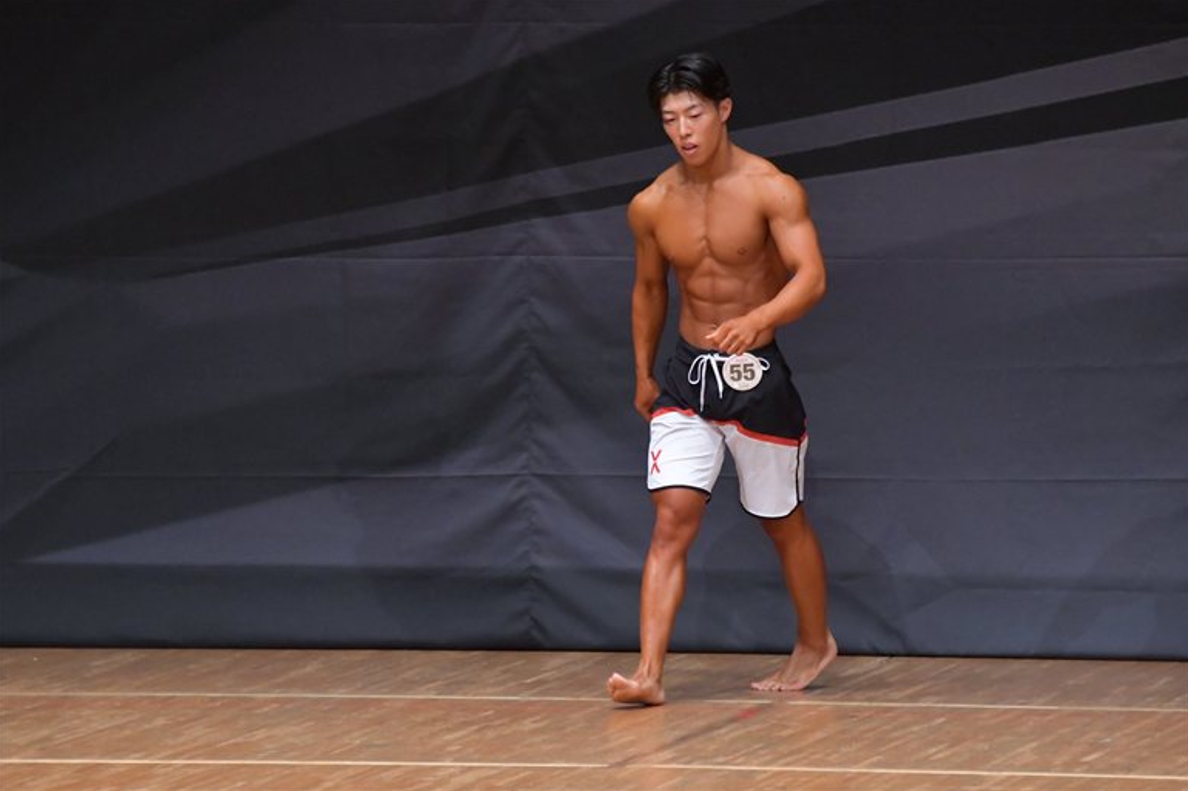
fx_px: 10458
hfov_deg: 6.5
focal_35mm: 317
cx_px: 595
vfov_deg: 4.3
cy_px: 395
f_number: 5.6
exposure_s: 1/400
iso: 6400
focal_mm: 210
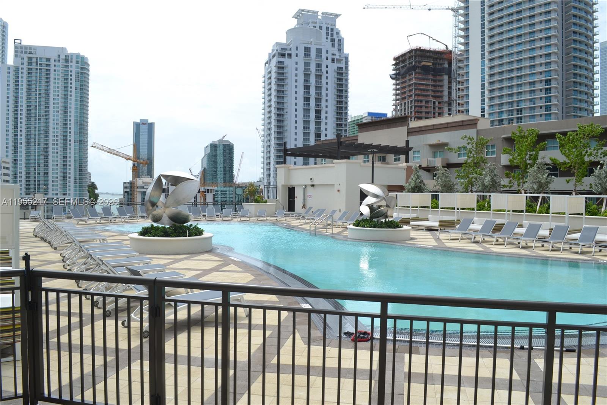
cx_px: 304
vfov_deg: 47.9
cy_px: 202
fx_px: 455
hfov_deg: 67.4
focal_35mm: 27
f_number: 8
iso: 100
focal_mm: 18
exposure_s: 1/250
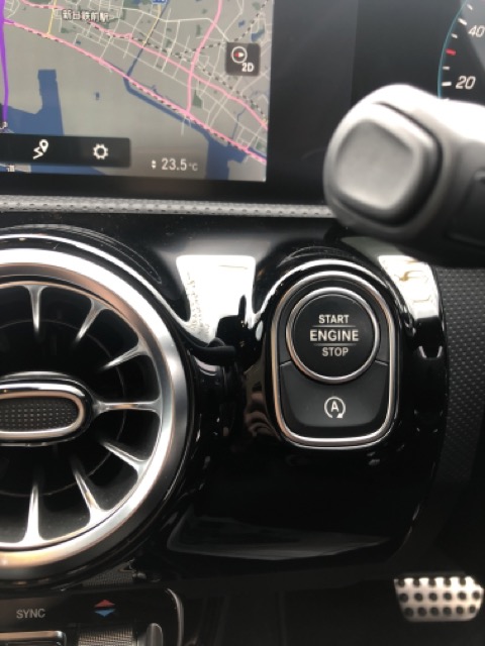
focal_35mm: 28
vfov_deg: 63.4
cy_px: 323
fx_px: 523
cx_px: 242
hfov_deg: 49.7
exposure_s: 1/60
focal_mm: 3.99
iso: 32
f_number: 1.8
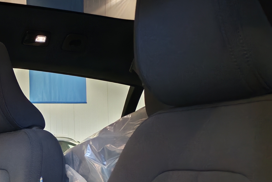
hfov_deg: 22.9
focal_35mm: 85
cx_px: -3
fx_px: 642
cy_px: 159
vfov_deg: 15.9
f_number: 1.9
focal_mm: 6.12
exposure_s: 1/100
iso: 640
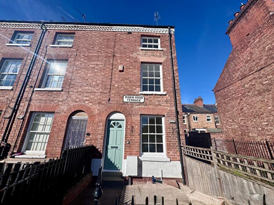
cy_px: 102
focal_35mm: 14
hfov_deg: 102.1
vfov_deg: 85.7
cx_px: 137
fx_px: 111
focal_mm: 2.22
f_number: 2.2
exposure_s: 1/3106
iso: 50
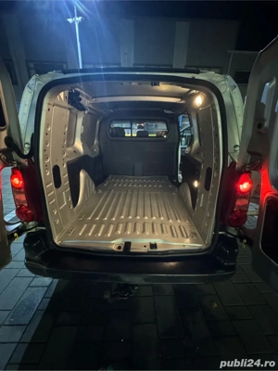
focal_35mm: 14
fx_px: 150
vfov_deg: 102.1
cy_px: 186
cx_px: 139
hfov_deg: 85.7
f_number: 2.2
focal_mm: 2.22
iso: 1250
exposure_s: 1/25
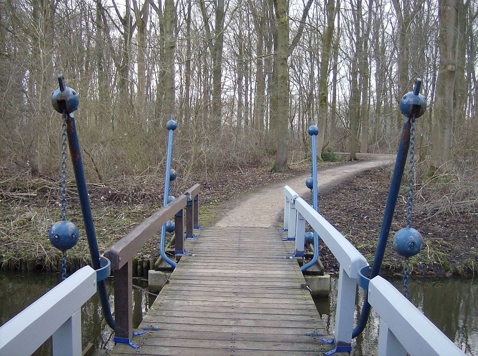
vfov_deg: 37.6
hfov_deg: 49.1
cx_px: 239
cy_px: 178
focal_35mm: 38
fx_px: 524
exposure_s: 1/71.2
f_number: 2.9
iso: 189
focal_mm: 6.4
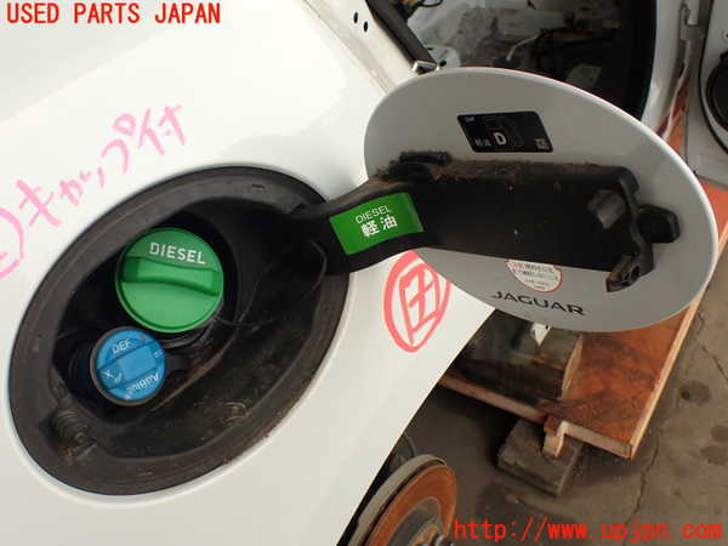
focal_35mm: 32
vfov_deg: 44.2
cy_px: 273
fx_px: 673
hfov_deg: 56.8
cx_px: 364
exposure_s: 1/160
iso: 100
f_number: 3.2
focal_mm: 5.79
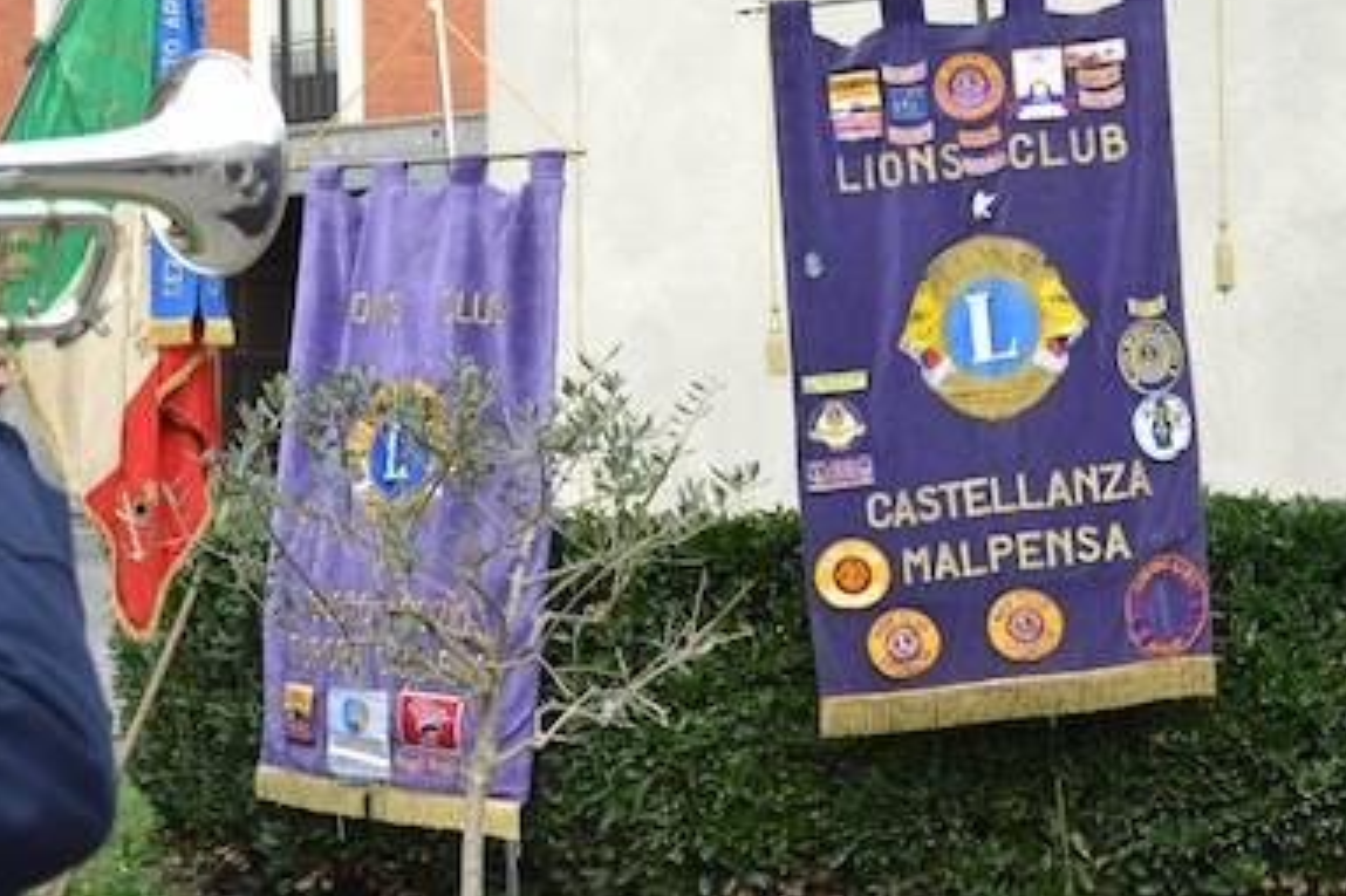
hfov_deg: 25.1
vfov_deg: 17.0
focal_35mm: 80
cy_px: 422
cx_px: 351
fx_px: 2990
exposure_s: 1/160
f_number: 5.6
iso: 100
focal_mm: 34
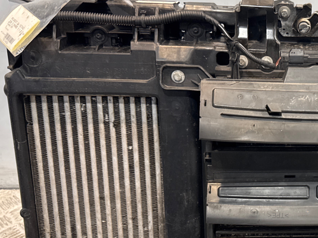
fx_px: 505
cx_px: 320
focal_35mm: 55
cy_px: 168
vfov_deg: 26.3
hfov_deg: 32.1
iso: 160
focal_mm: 6.76
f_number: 1.78
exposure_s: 1/100
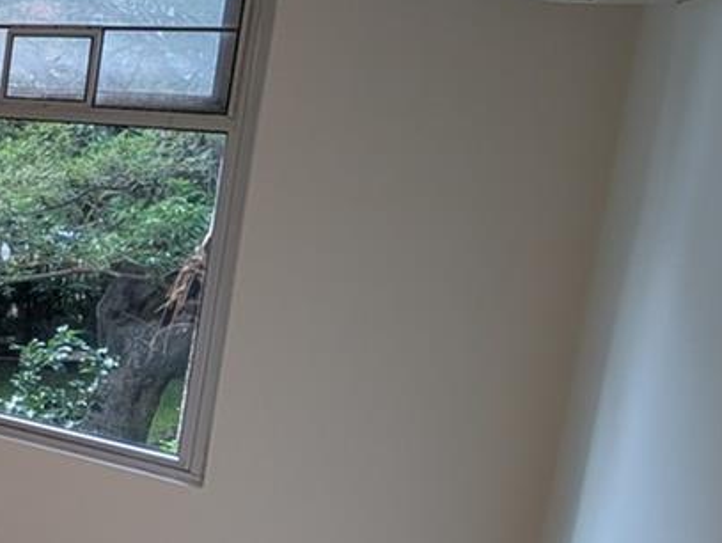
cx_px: -640
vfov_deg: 30.8
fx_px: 981
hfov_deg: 21.1
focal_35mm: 47
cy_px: 197
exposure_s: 1/99.9
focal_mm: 2.02
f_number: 1.7
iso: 50
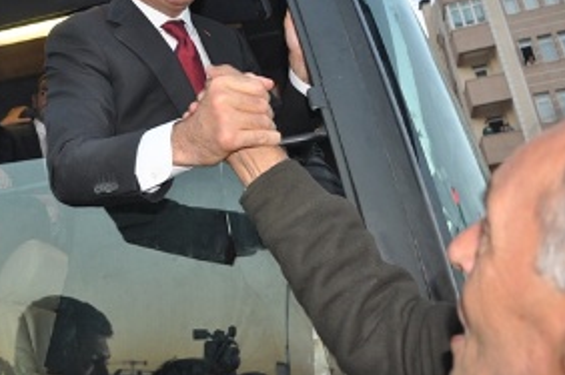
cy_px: 106
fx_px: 611
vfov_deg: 33.6
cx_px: 185
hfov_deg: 48.7
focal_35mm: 39
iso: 400
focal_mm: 18
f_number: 3.5
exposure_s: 1/125
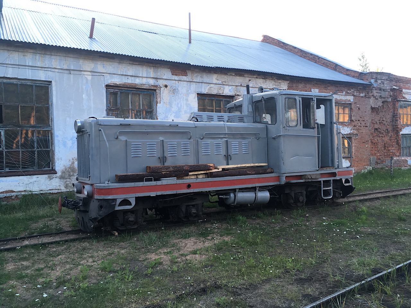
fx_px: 344
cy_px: 154
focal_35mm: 29
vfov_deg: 48.2
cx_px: 206
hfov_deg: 61.7
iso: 40
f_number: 2.2
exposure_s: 1/100
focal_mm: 4.15
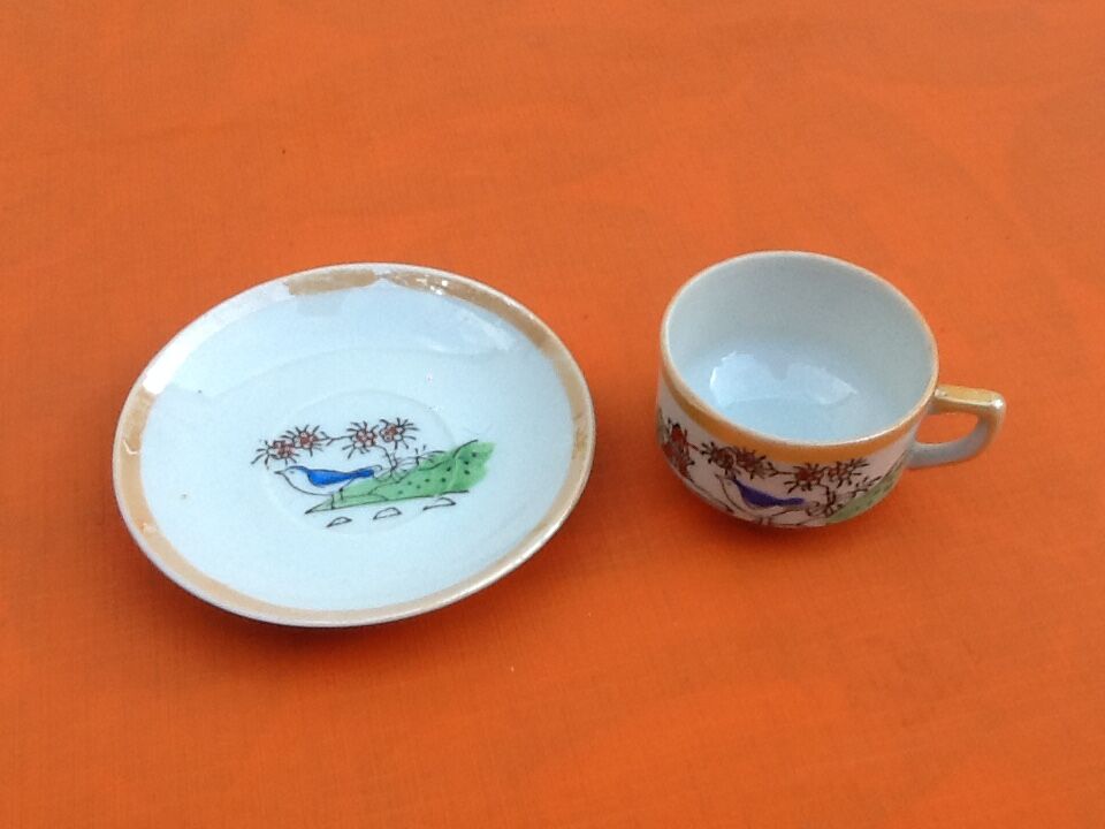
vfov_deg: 32.9
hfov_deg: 42.9
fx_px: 1405
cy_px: 414
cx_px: 552
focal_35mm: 44
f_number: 2.4
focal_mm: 2.03
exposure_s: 1/60
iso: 50
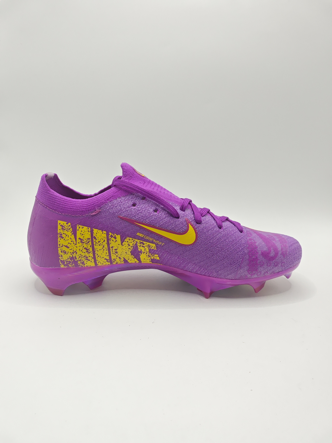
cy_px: 222
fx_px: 294
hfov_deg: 58.9
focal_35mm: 23
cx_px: 166
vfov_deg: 73.9
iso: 3200
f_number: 4
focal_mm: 6.68
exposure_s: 1/640
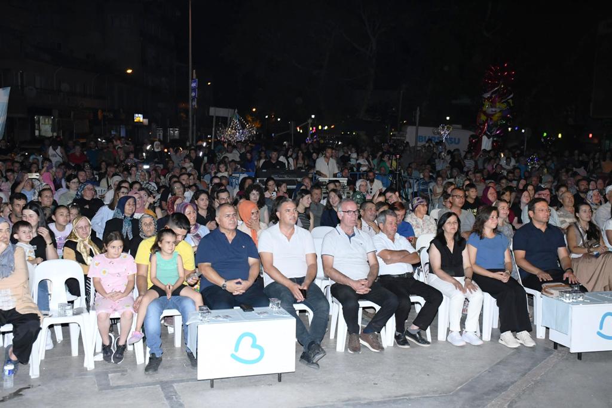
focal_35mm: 45
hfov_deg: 43.6
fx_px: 765
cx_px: 306
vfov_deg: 29.9
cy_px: 204
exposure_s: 1/160
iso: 2500
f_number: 8
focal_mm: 30
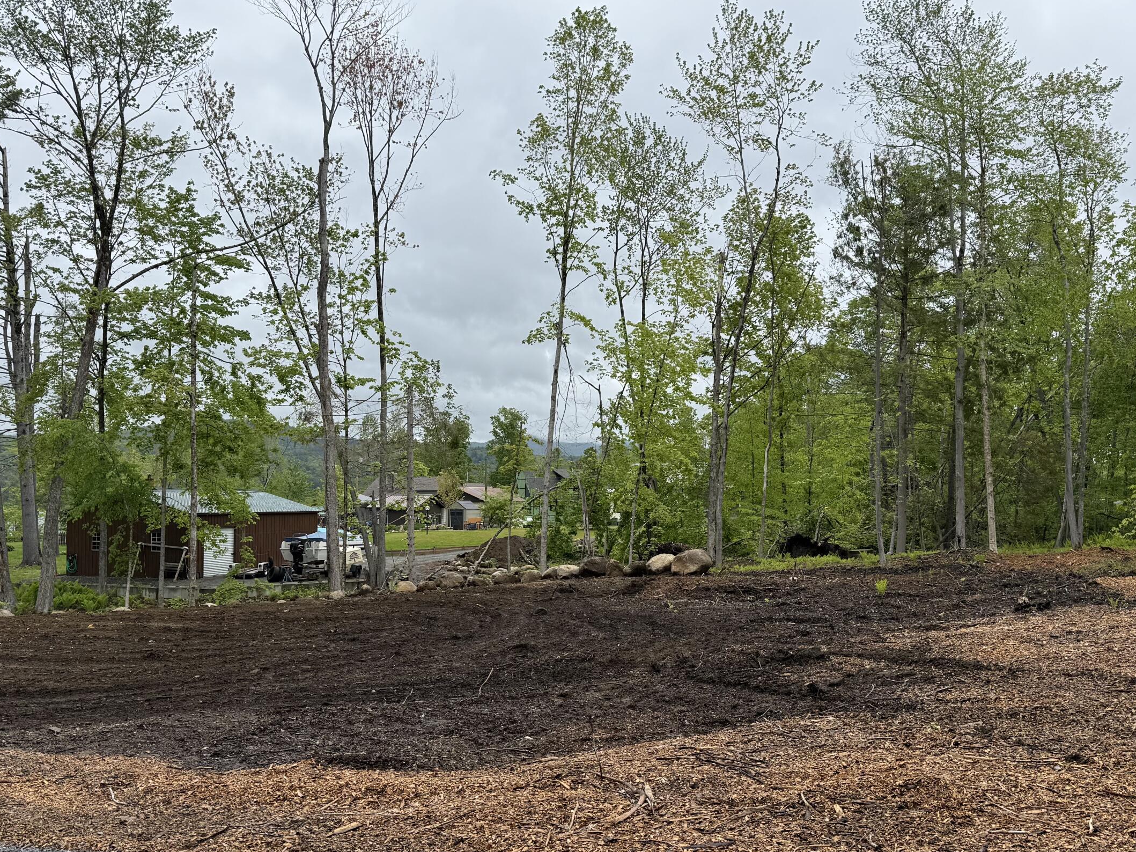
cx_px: 608
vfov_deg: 41.8
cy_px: 455
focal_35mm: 34
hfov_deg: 53.9
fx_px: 1116
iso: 80
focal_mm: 6.76
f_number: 1.78
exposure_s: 1/2110
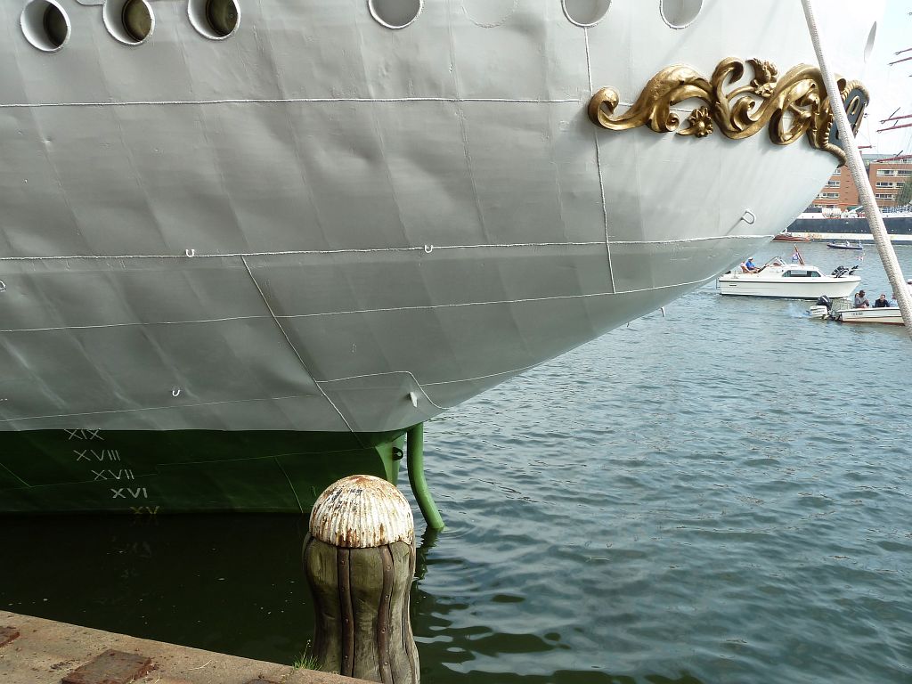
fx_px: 843
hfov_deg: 56.8
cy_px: 342
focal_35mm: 32
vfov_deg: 44.2
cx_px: 456
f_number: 4
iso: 80
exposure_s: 1/200
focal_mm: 5.3
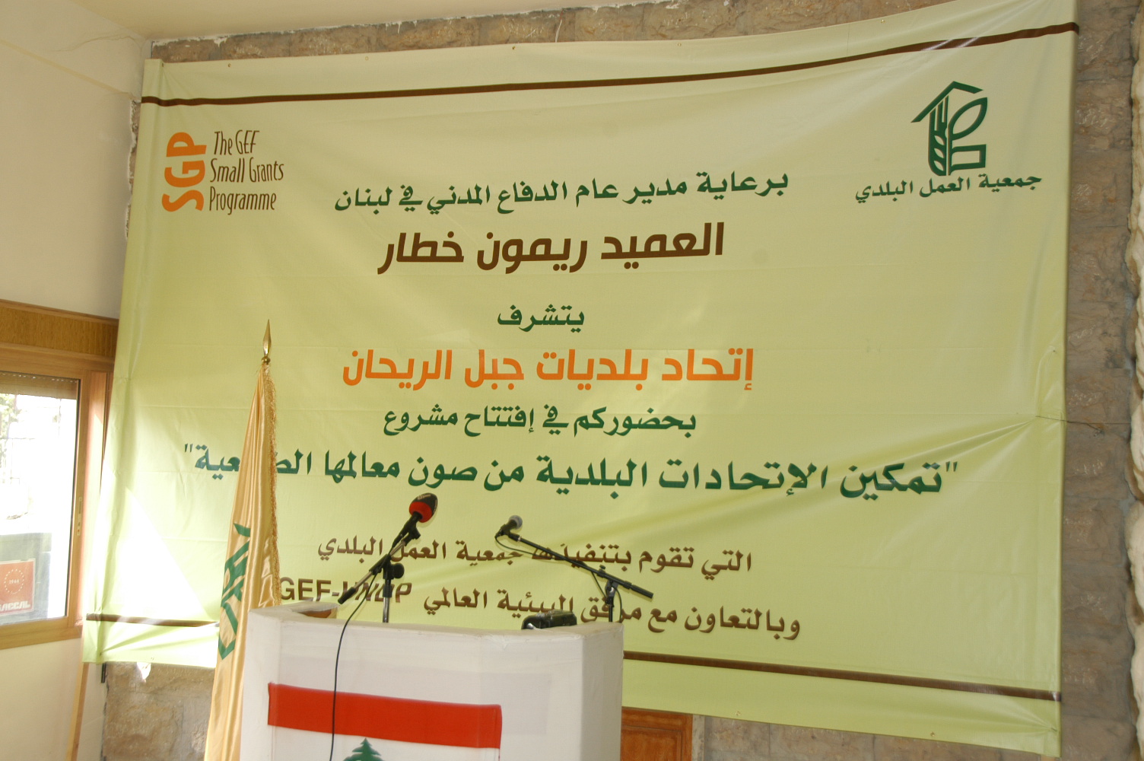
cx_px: 572
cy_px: 380
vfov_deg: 31.8
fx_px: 1333
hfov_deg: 46.4
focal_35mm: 42
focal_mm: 28
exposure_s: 1/125
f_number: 4
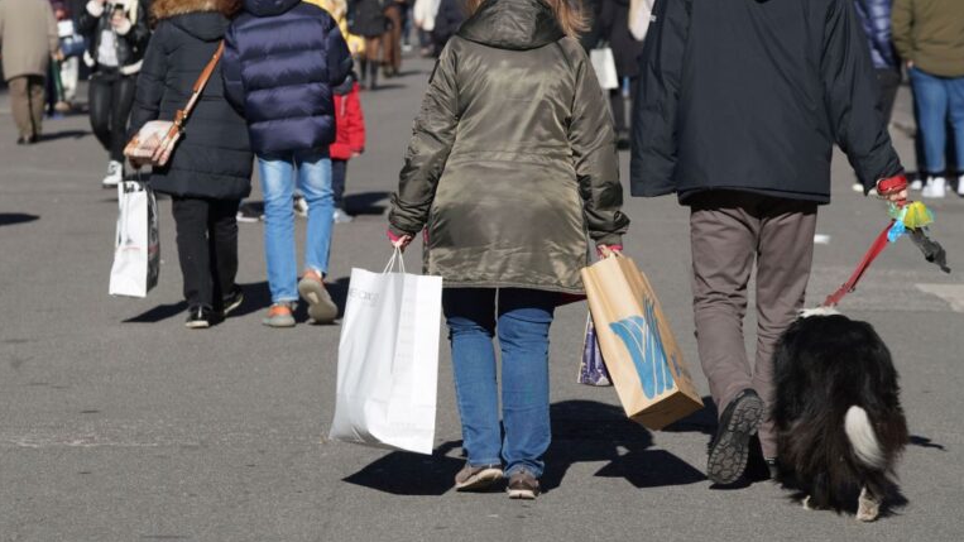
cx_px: 481
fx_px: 4422
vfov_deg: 7.0
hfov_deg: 12.4
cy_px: 221
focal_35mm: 173
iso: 100
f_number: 8
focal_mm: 164
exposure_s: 1/250
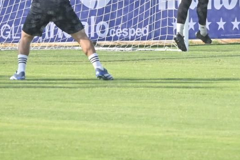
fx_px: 4614
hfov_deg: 3.0
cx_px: 163
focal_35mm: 692
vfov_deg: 2.0
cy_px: -63
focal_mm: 150
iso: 320
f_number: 5.3
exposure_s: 1/1000
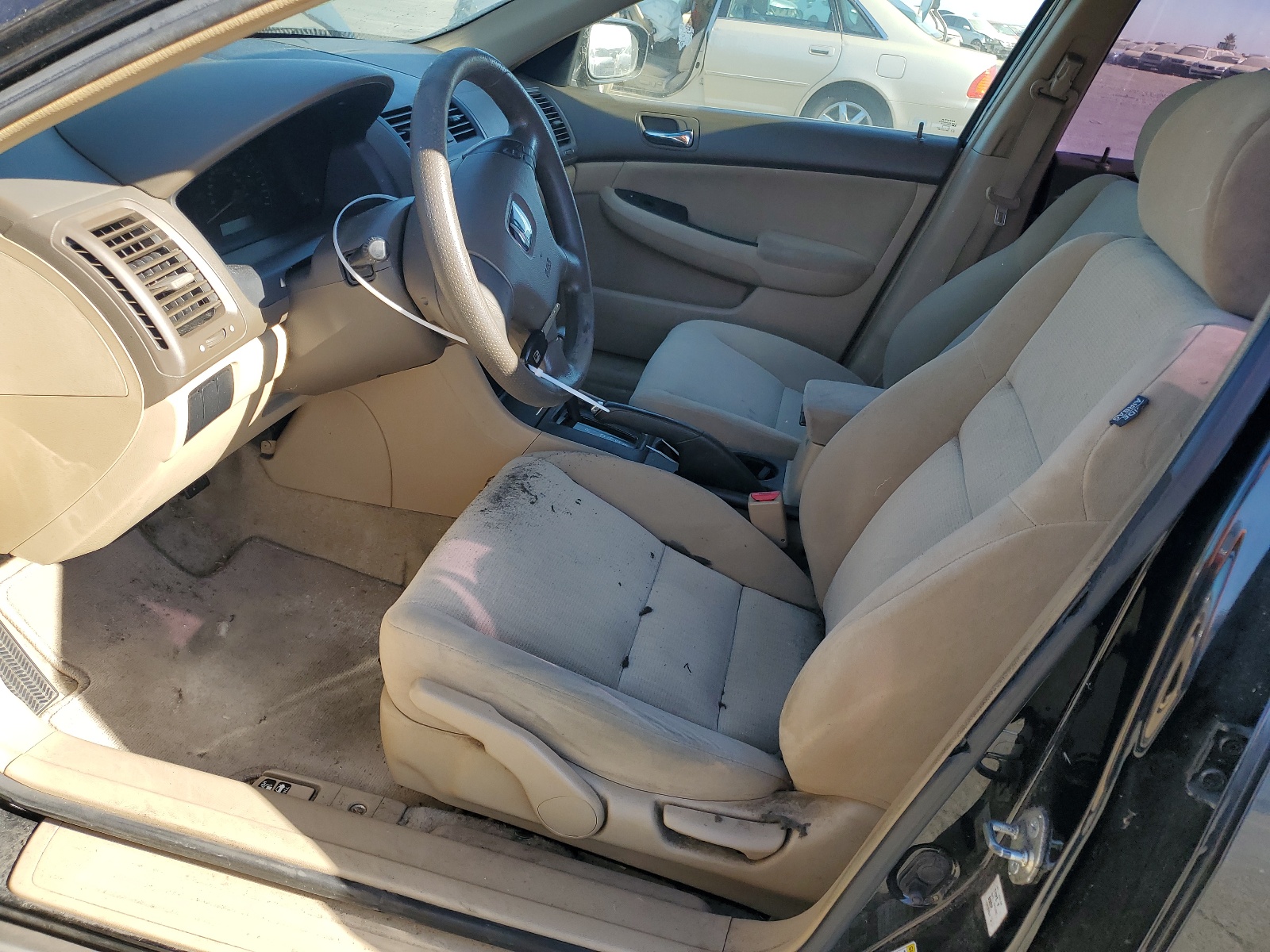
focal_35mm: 26
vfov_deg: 53.1
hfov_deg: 67.3
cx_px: 635
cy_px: 476
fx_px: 954
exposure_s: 1/625
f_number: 1.5
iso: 50
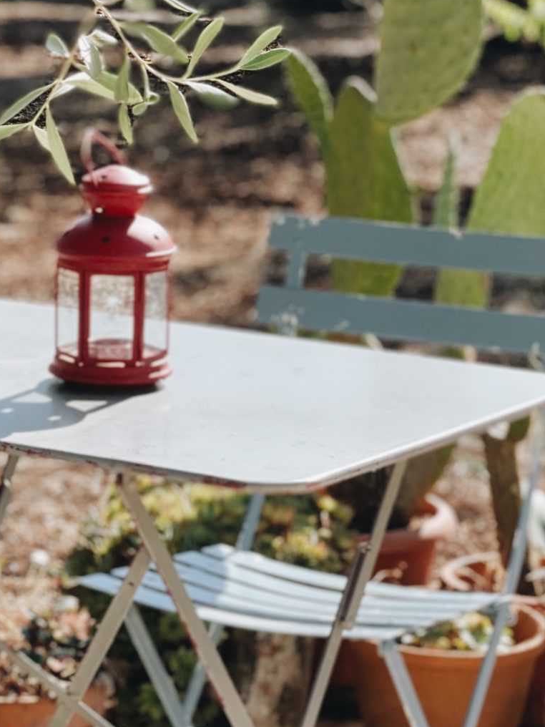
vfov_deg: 15.0
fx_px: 2750
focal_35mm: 131
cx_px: 180
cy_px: 197
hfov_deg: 11.3
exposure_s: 1/585
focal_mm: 6
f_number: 2
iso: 25
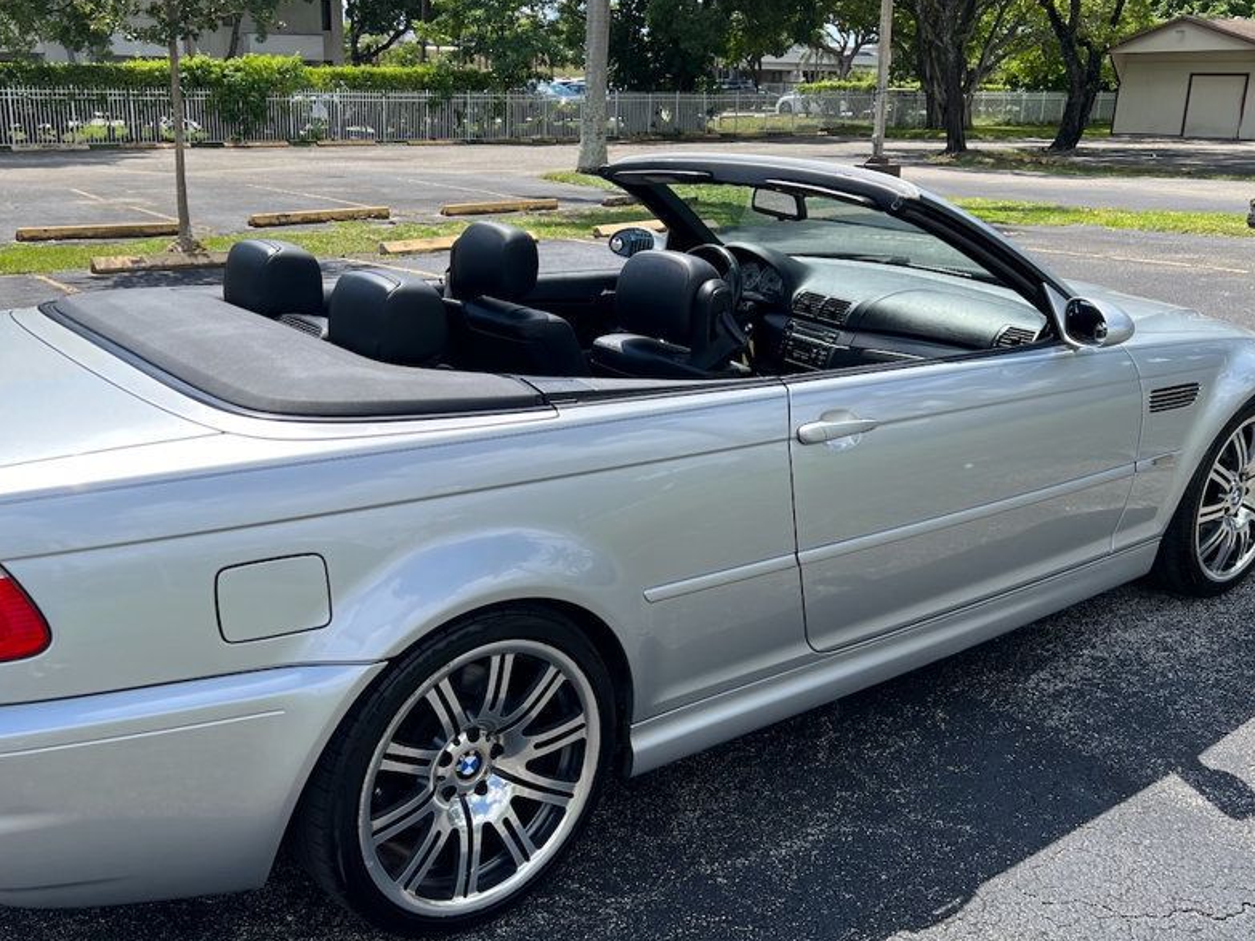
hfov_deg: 53.7
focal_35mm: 34
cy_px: 457
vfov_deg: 41.8
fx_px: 1232
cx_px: 526
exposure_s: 1/2632
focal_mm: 5.7
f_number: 1.5
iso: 50
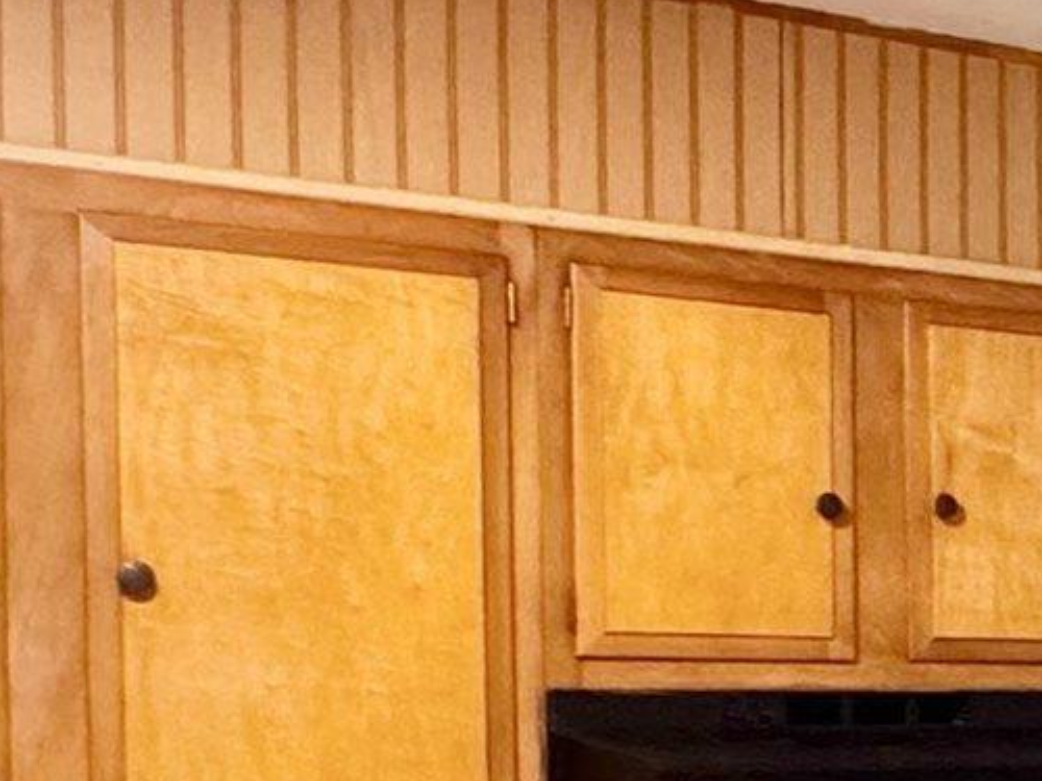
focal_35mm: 86
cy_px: 789
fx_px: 2589
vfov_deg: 16.8
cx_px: 1990
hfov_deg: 17.4
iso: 320
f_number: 2.2
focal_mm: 2.22
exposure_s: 1/60
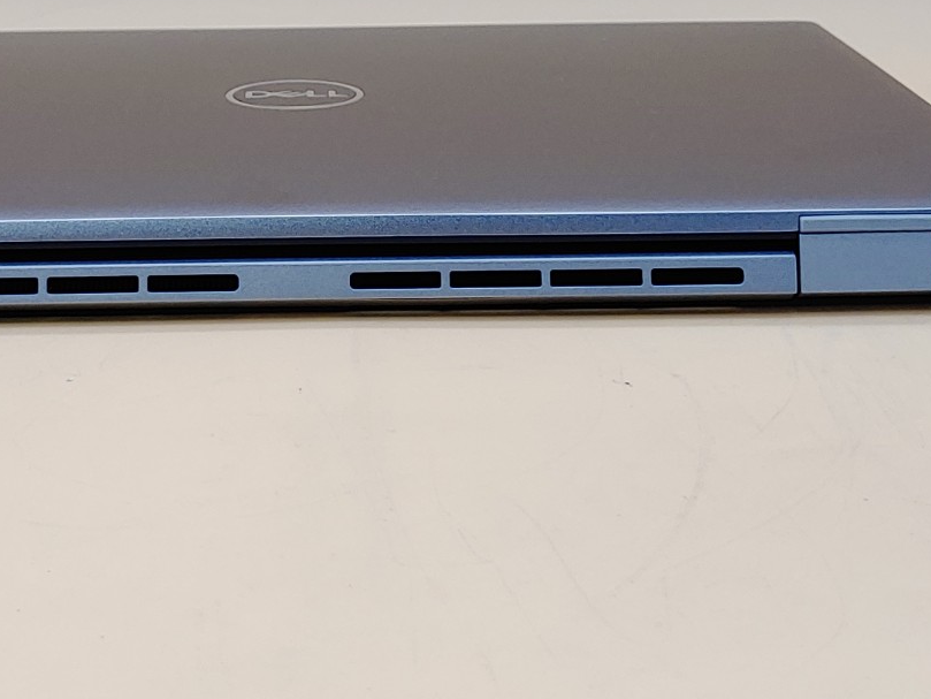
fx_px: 1964
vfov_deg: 19.9
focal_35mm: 73
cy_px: 96
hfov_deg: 26.5
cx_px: 302
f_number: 1.8
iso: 50
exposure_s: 1/89
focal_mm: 4.36
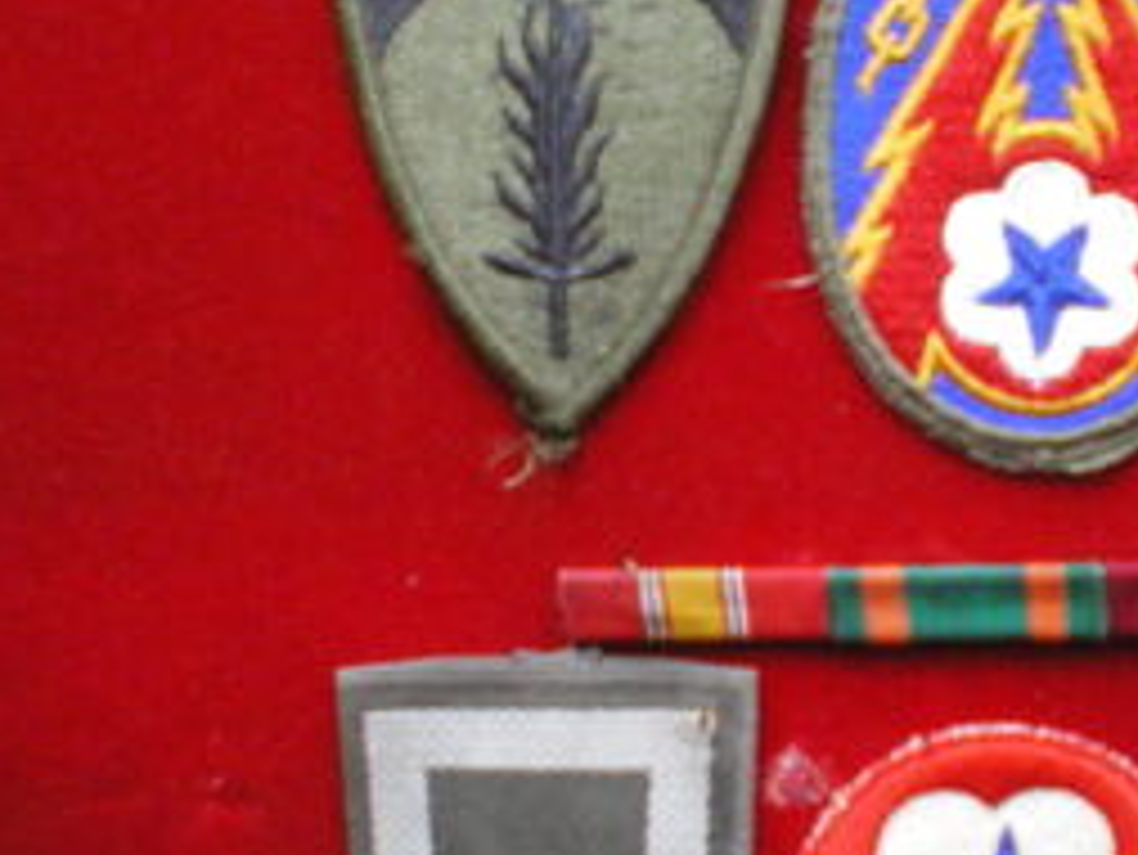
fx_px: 2368
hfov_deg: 26.6
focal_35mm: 72
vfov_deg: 20.4
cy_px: 508
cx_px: 891
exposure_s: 1/6
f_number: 3.1
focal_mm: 6.3
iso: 400
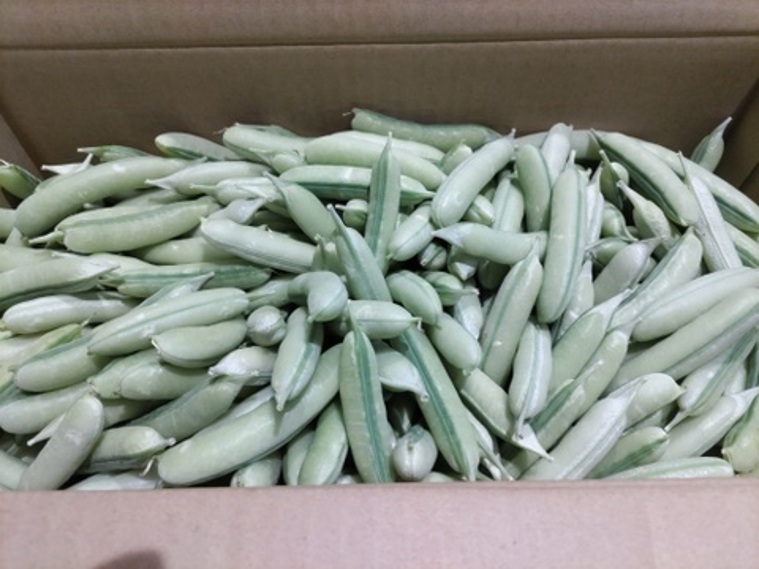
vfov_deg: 53.1
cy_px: 284
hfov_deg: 67.3
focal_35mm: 26
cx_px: 380
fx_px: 570
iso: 684
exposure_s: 1/50
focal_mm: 4.8
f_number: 1.79
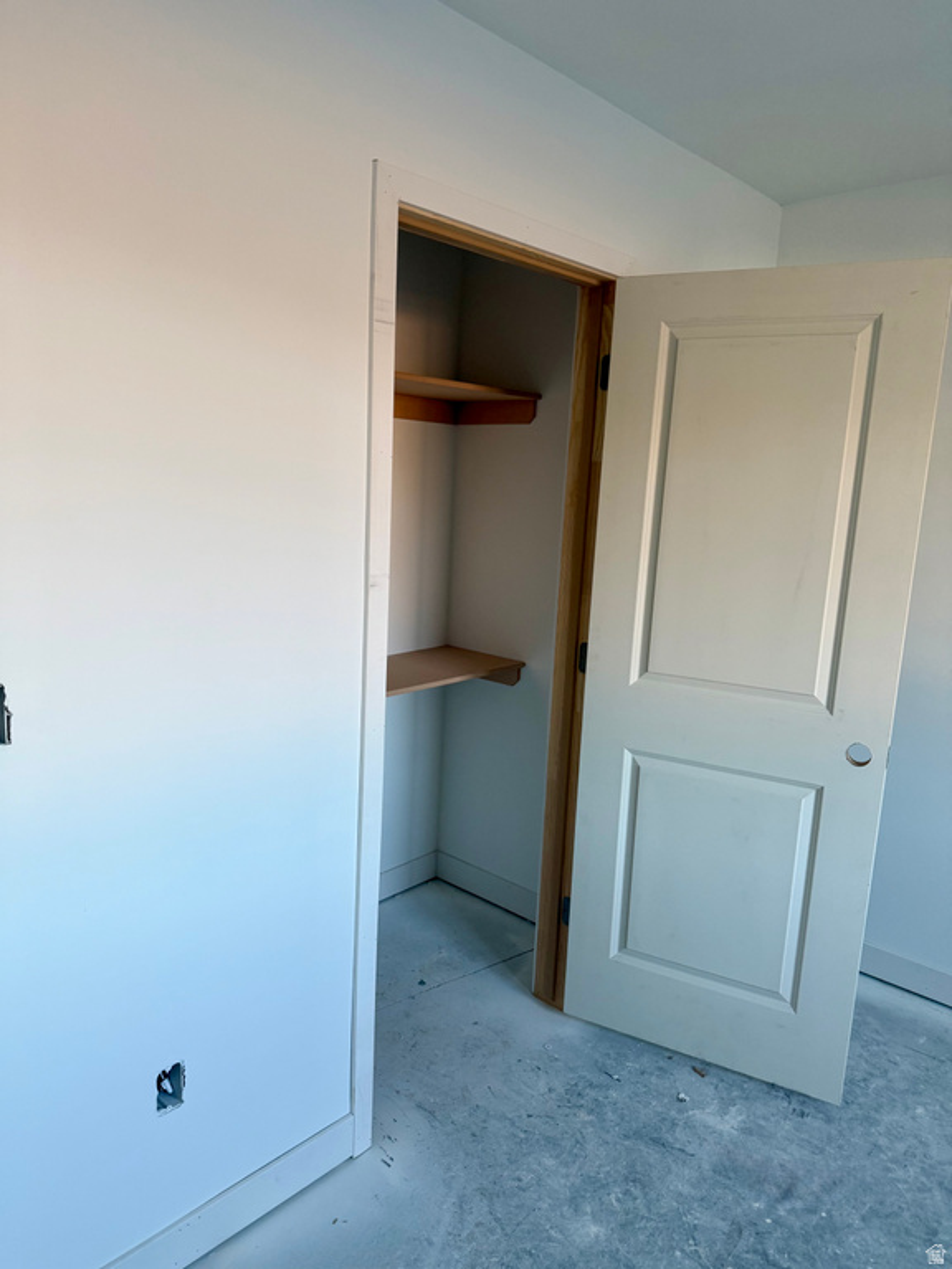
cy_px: 634
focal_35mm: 24
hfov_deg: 56.8
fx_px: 880
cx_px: 476
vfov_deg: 71.6
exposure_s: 1/121
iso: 200
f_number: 1.78
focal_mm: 6.76
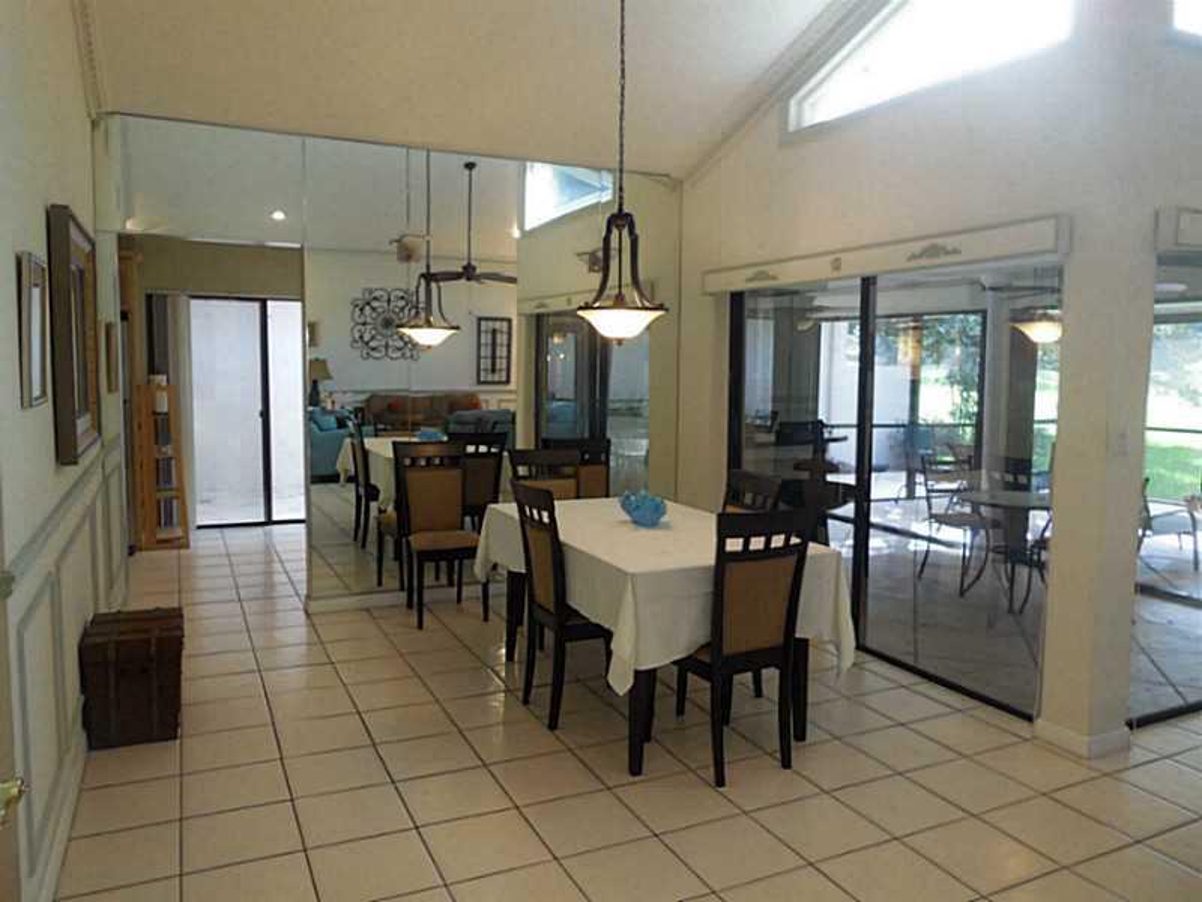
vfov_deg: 54.9
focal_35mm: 25
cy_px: 451
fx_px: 868
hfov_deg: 69.4
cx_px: 601
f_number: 3.1
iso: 250
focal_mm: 4.5
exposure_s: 1/30
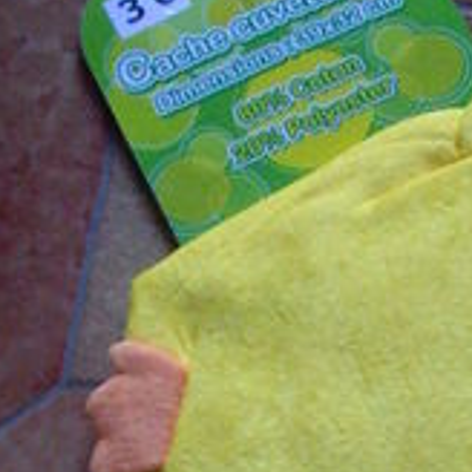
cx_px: 590
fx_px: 3162
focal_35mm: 205
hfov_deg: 8.4
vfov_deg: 8.1
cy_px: 935
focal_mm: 6.2
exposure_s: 1/30
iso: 200
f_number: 2.7
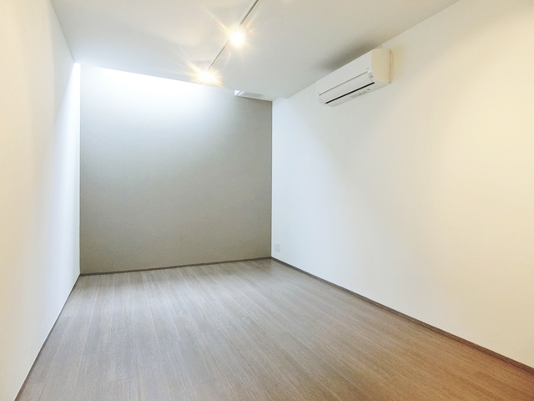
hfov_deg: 84.7
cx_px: 267
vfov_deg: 68.7
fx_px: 293
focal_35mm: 19
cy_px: 200
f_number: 2.7
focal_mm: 4.06
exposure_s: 1/100
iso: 400
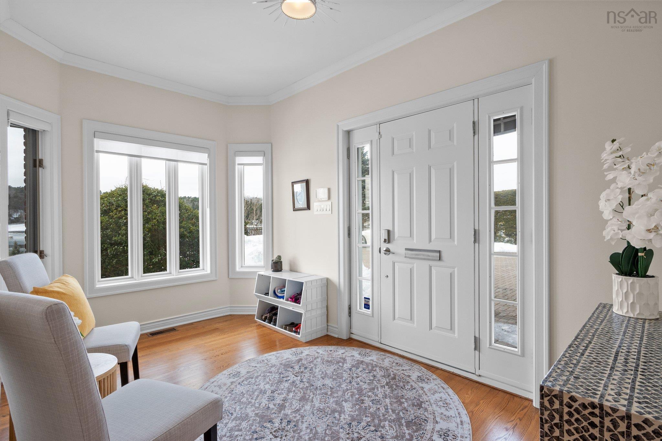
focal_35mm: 18
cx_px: 331
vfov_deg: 67.4
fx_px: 331
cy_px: 220
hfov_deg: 90.0
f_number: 8
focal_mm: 12
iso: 320
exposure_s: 1/25
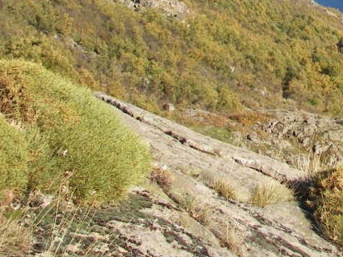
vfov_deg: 16.8
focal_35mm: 86
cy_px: -1
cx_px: 353
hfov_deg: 21.8
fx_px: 851
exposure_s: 1/640
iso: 50
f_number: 2.8
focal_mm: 6
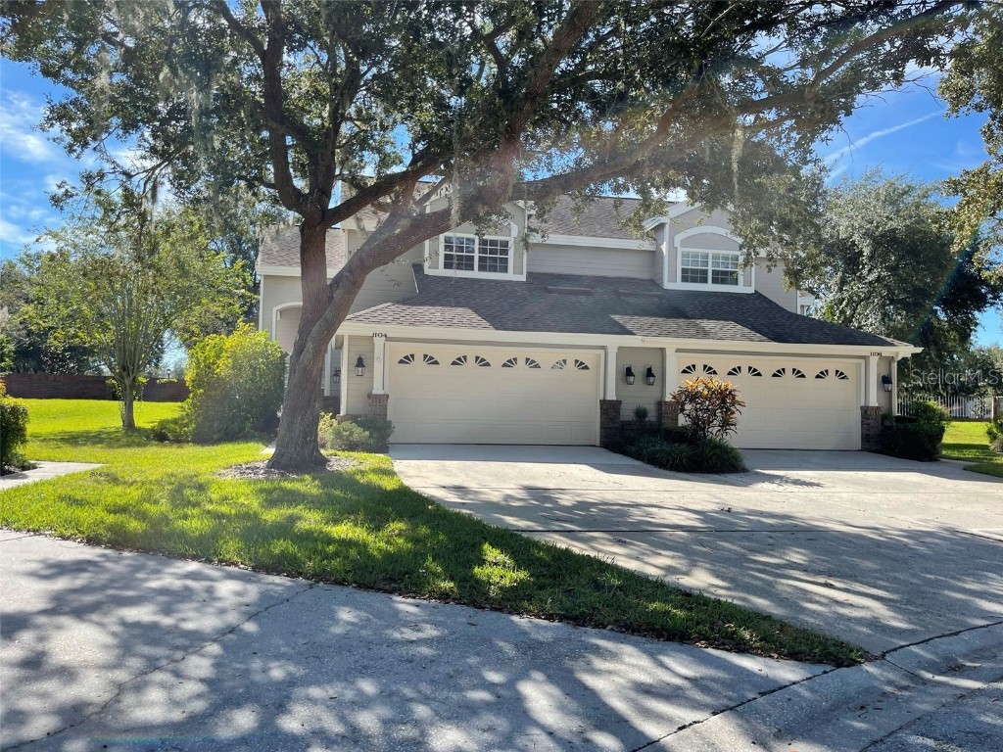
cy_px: 376
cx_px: 502
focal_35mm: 26
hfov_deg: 67.3
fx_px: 753
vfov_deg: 53.1
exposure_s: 1/1456
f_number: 1.6
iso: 32
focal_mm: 5.1
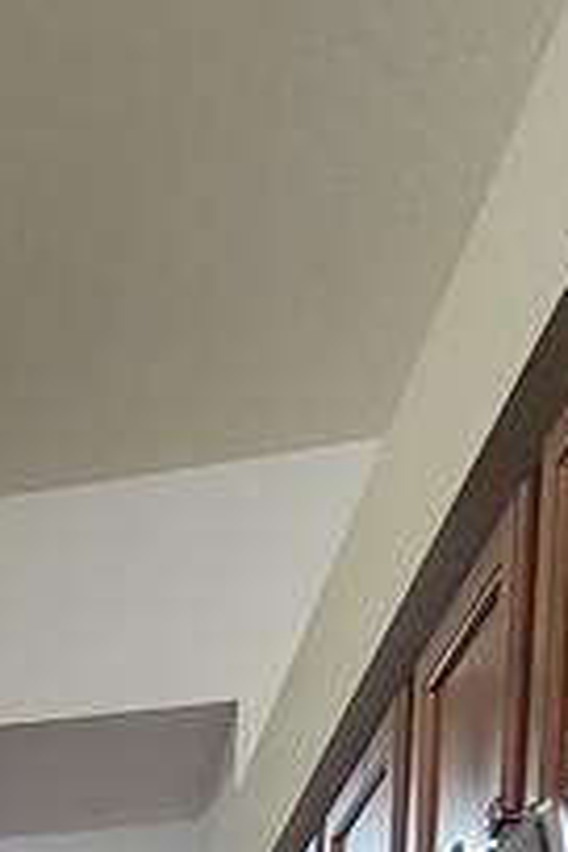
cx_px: -777
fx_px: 1609
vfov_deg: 21.1
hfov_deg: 14.1
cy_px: 1499
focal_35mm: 68
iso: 320
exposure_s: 1/60
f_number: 2.2
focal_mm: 2.2
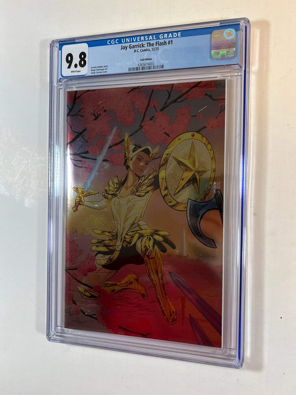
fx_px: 296
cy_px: 198
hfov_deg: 53.1
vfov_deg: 67.3
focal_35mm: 26
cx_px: 148
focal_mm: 5.7
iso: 100
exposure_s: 1/120
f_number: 1.5
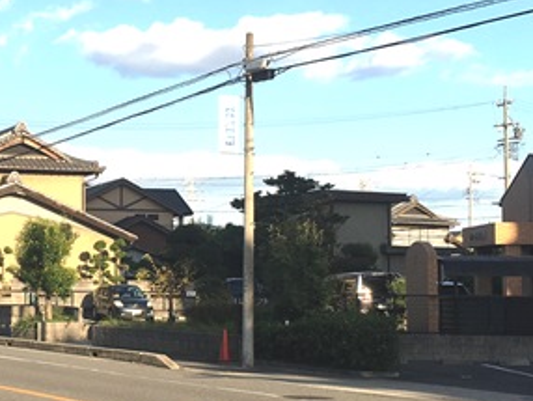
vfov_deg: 18.2
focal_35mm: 81
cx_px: 45
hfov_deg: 23.4
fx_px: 1248
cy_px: 211
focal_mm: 4.15
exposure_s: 1/1040
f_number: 2.2
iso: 25
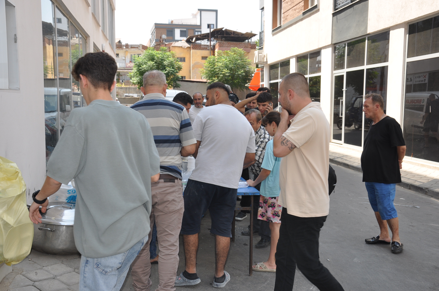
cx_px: 220
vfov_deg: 34.1
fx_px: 475
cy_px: 146
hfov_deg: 49.6
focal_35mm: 39
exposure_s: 1/200
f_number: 6.3
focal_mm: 26
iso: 200
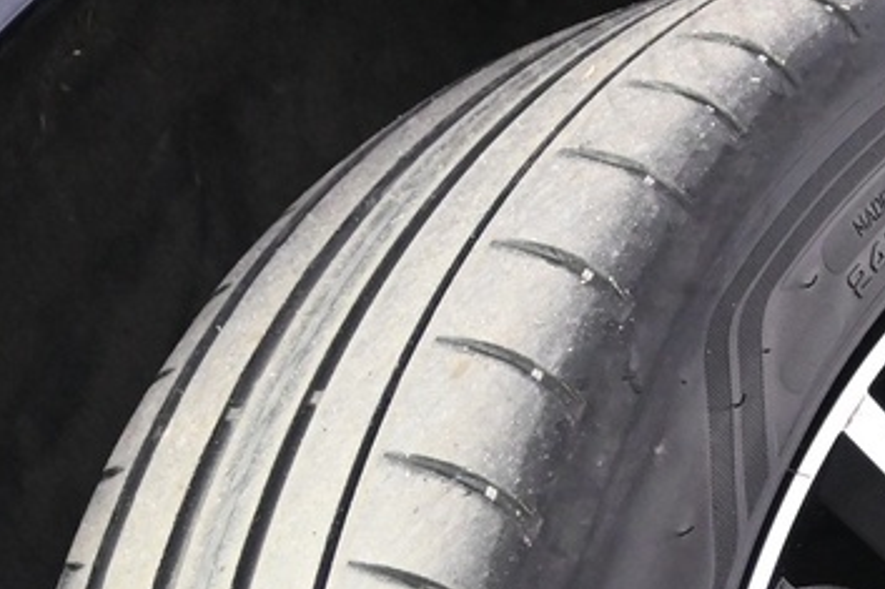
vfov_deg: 9.9
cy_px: 912
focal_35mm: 134
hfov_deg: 15.0
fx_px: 3296
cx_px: 882
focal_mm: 19.5
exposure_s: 1/50
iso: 2500
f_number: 3.8
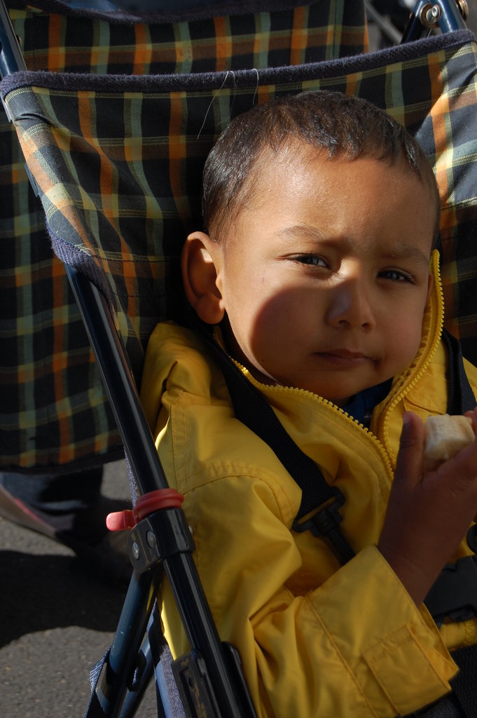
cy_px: 359
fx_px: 1553
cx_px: 238
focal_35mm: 78
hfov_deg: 17.5
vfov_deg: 26.0
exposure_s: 1/320
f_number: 10
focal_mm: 52
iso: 200
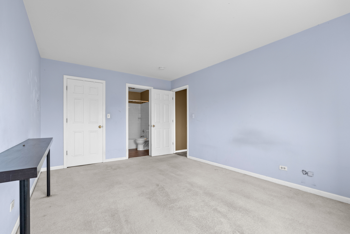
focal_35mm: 16
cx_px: 175
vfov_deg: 73.8
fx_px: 156
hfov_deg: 96.7
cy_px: 117
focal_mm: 16
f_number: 8
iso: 640
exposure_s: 1.3
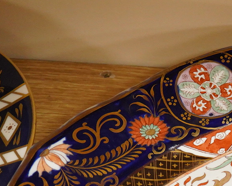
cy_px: 232
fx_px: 996
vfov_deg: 10.5
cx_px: 326
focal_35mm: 145
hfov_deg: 12.7
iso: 2500
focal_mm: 30
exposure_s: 1/160
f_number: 3.5
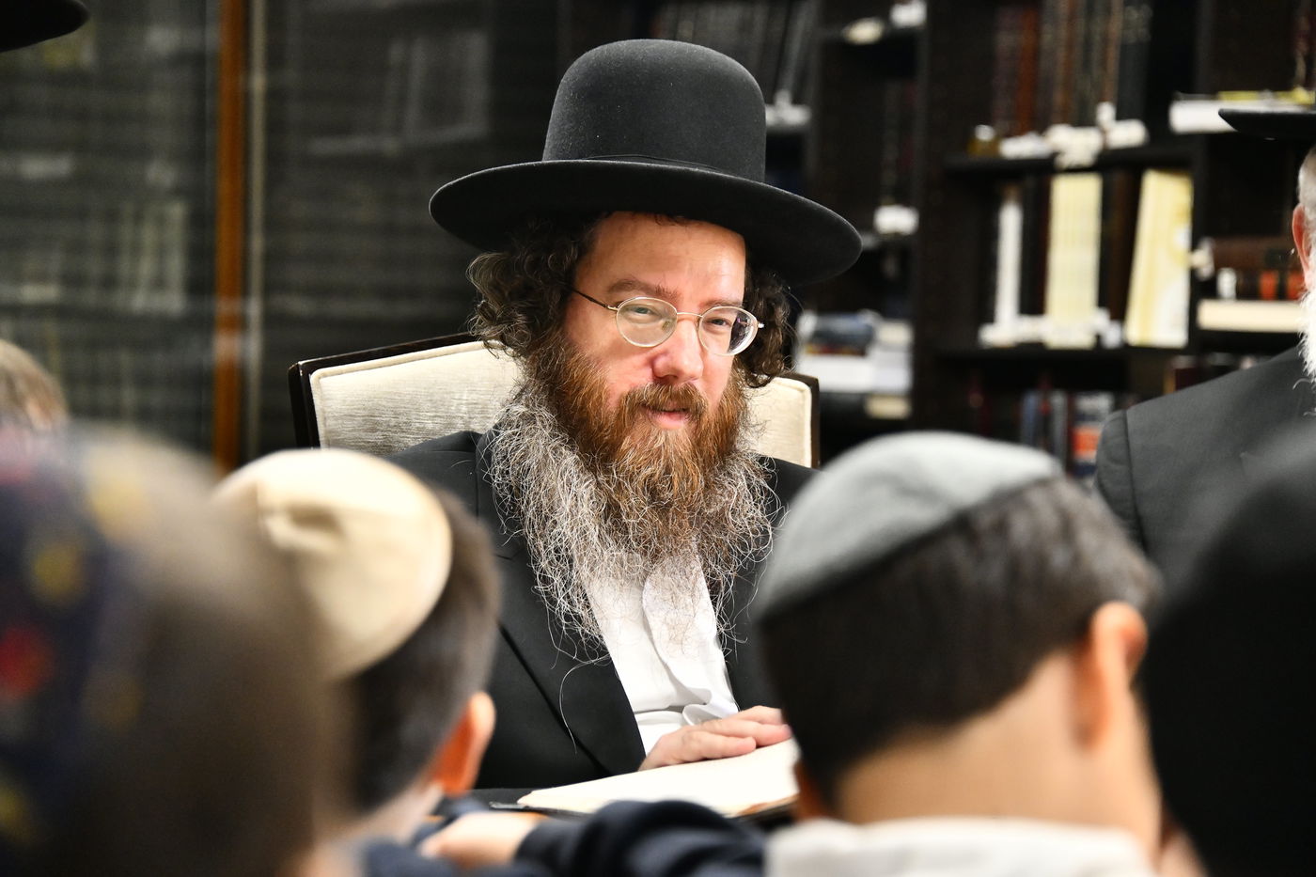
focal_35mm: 135
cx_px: 658
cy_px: 438
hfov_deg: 15.2
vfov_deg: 10.2
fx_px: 4934
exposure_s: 1/125
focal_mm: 135
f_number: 5.6
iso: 3200
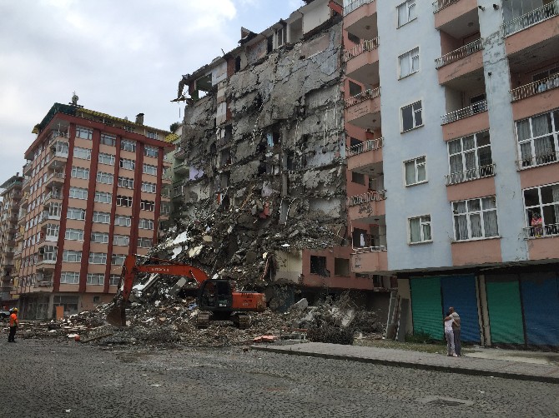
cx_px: 280
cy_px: 209
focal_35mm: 29
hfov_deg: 61.7
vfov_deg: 48.2
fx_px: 468
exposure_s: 1/1412
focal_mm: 4.15
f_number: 2.2
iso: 32
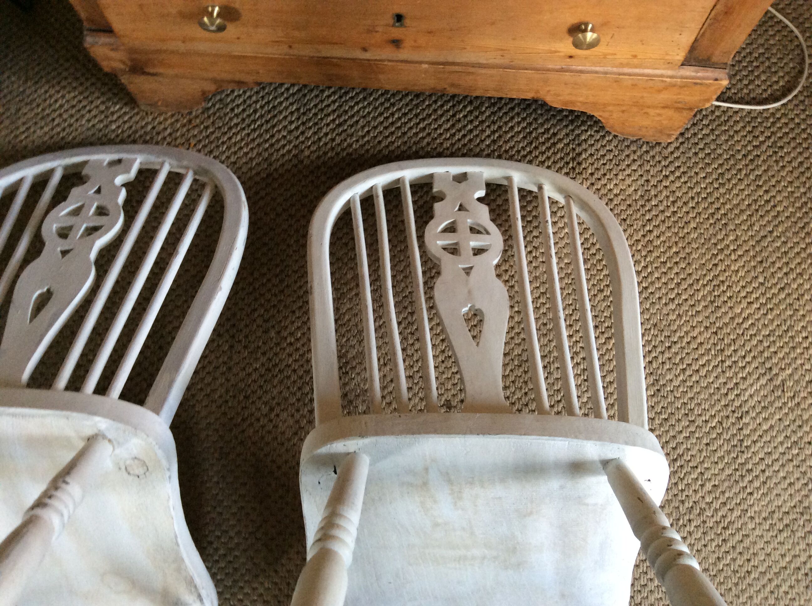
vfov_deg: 44.1
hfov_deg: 56.9
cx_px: 406
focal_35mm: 32
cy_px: 303
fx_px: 750
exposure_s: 1/25
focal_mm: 3.3
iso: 125
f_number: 2.4
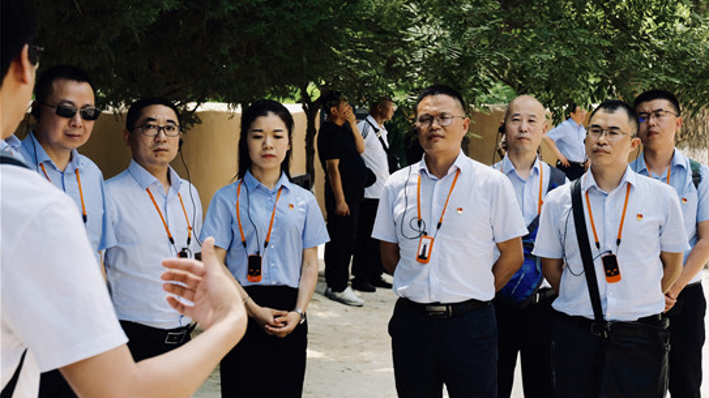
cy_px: 174
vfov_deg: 17.2
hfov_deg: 30.2
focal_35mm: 70
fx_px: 1316
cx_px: 358
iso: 500
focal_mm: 44.1
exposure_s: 1/1000
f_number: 5.6
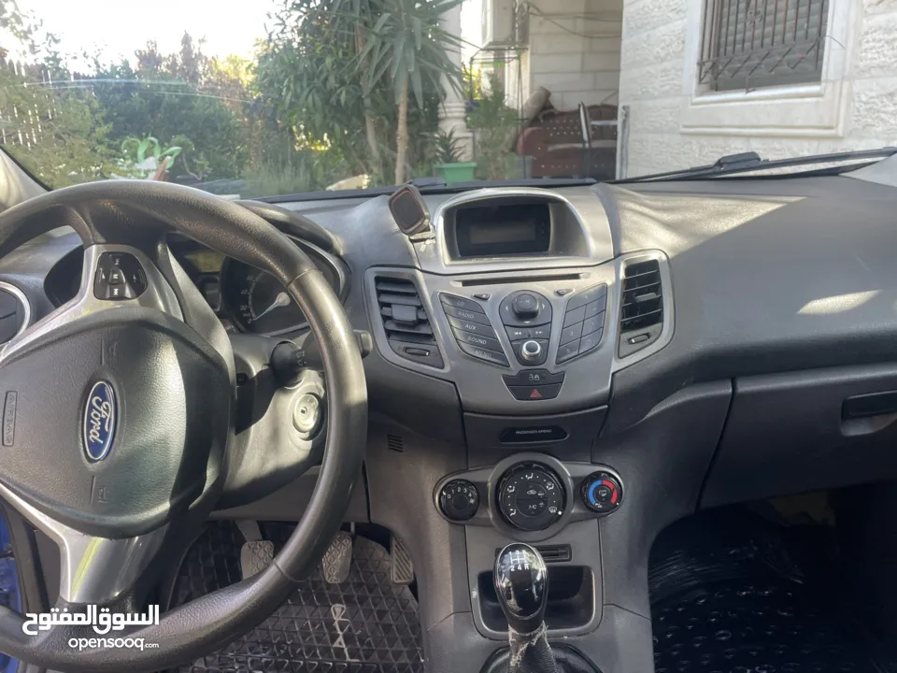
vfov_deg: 53.1
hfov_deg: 67.3
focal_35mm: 26
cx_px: 448
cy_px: 336
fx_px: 674
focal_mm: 4.2
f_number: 1.6
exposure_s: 1/121
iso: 100
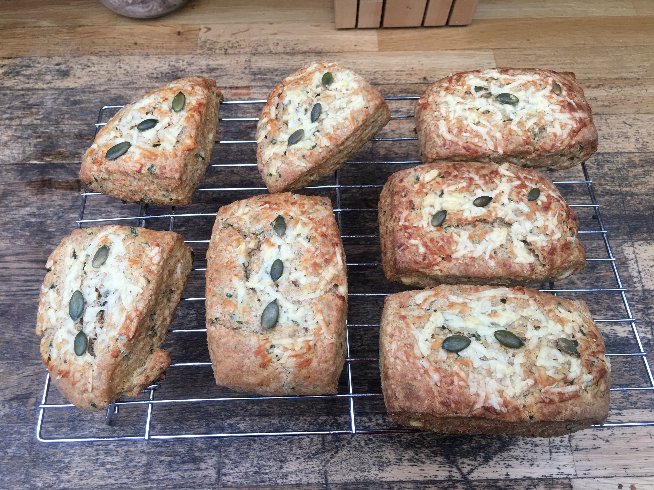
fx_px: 548
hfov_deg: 61.7
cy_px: 245
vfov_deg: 48.2
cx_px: 327
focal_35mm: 29
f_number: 2.2
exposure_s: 1/33
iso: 32
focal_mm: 4.15
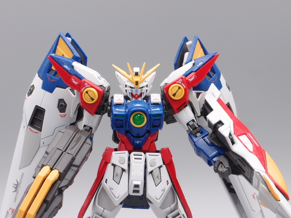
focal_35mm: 100
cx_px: 146
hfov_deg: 19.6
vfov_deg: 14.8
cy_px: 109
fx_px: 841
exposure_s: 1/6
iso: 100
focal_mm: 21.55
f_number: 8
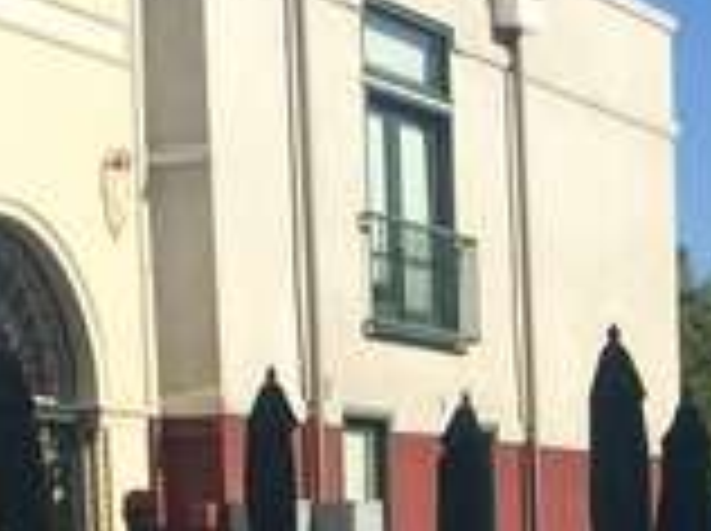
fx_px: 3015
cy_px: 810
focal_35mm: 147
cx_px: 850
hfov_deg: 13.1
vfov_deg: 9.8
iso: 32
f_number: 2.2
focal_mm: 4.15
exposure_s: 1/2564
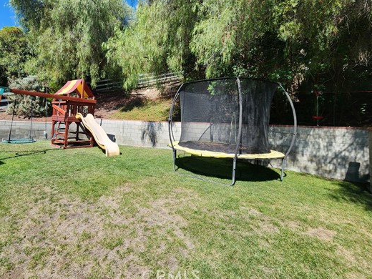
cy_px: 115
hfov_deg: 93.0
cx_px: 145
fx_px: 172
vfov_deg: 77.4
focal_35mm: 16
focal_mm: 2.2
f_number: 2.2
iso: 50
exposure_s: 1/1093
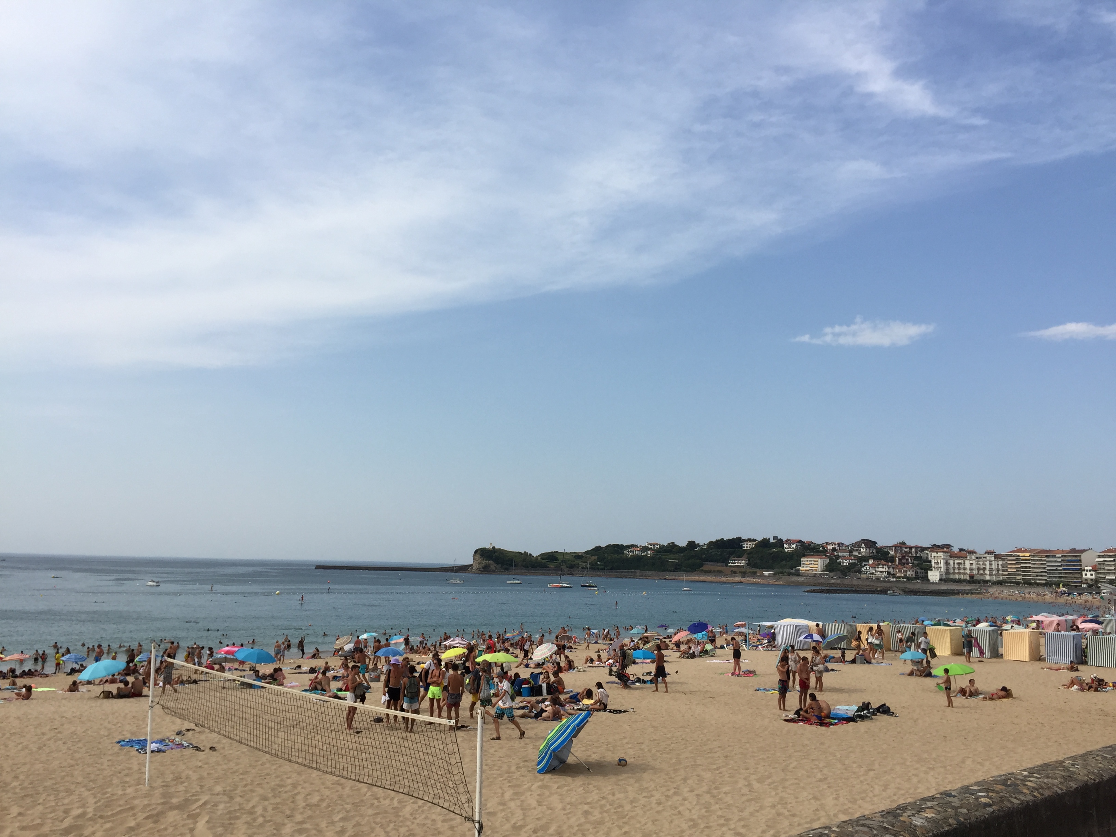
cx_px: 558
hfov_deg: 61.7
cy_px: 418
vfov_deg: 48.2
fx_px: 935
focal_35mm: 29
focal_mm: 4.15
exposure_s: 1/1721
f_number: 2.2
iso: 32
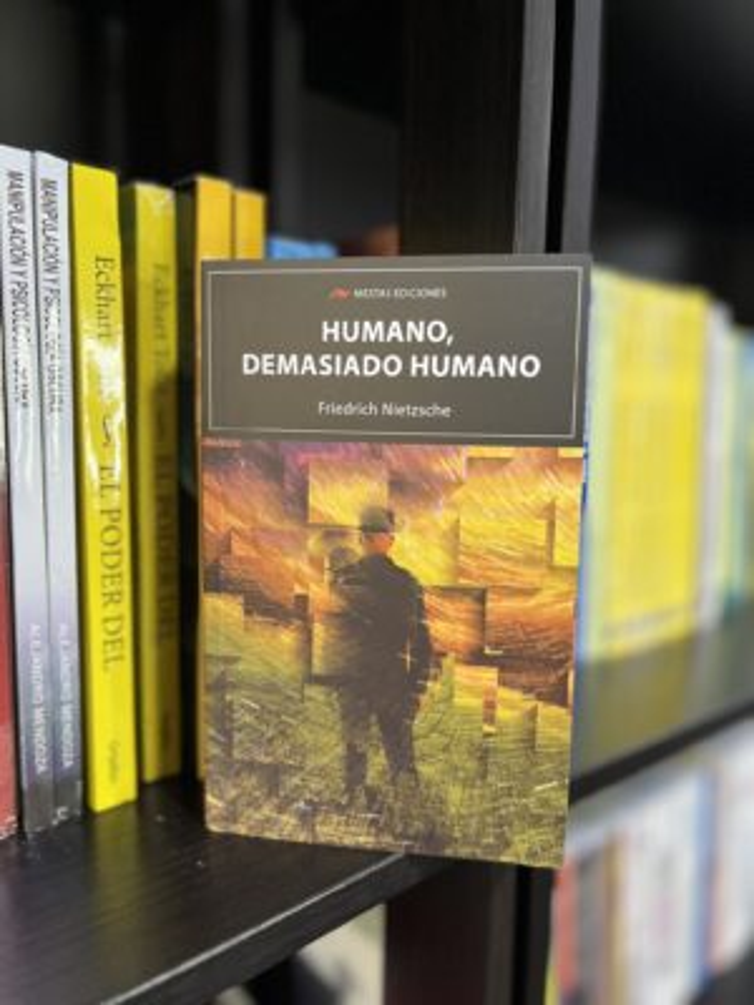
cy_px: 502
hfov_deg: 53.1
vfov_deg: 67.3
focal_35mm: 26
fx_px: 755
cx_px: 377
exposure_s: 1/60
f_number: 1.5
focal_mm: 5.7
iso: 400
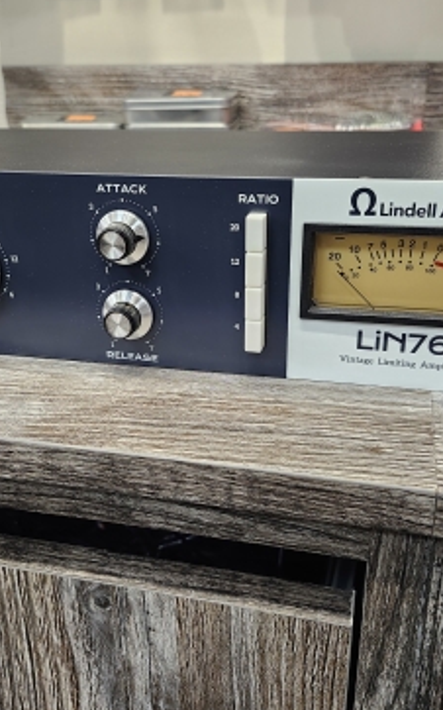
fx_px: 677
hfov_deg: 36.2
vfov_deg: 55.3
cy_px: 361
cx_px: 198
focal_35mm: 35
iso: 250
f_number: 1.8
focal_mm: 5.54
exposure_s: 1/120
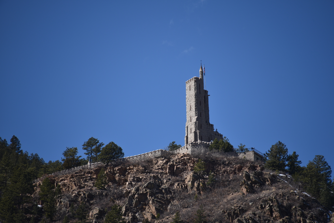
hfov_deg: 6.9
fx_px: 2784
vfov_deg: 4.6
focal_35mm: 300
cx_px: 167
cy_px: 112
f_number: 5.6
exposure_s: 1/640
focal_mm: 300
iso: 110
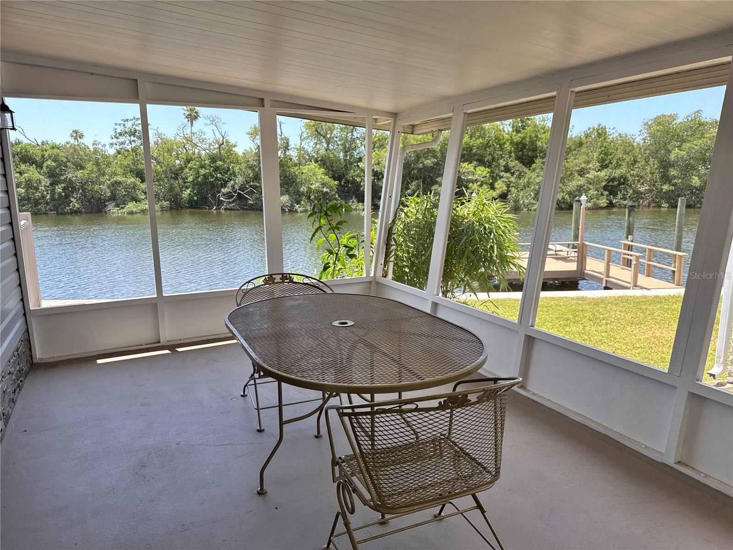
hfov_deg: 71.6
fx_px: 508
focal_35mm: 24
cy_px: 275
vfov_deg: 56.8
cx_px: 366
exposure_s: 1/840
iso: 100
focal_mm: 6.76
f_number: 1.78
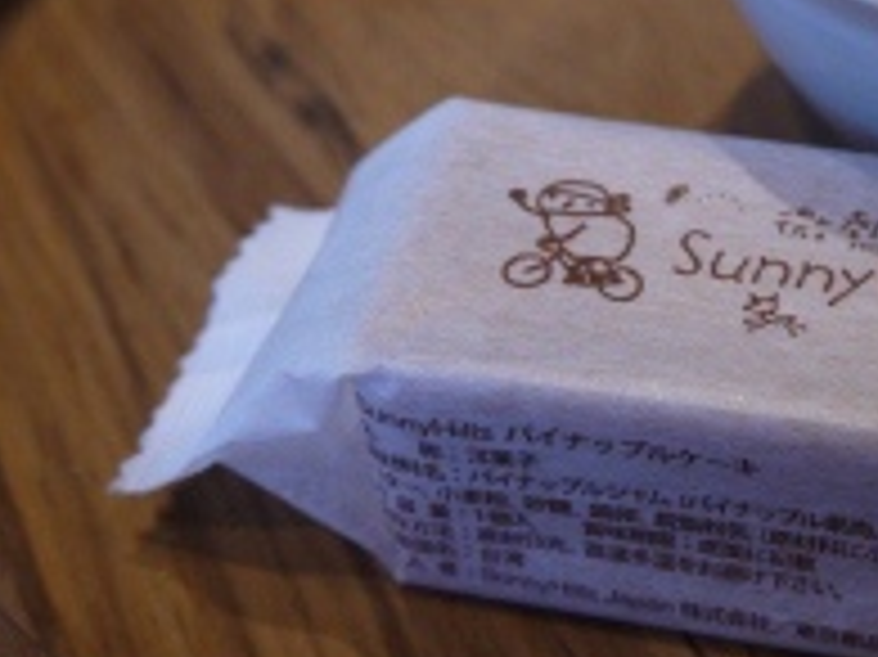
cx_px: 788
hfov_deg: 27.2
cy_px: 176
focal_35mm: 69
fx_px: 1749
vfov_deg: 21.1
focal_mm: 15
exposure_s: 1/60
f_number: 3.9
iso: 400
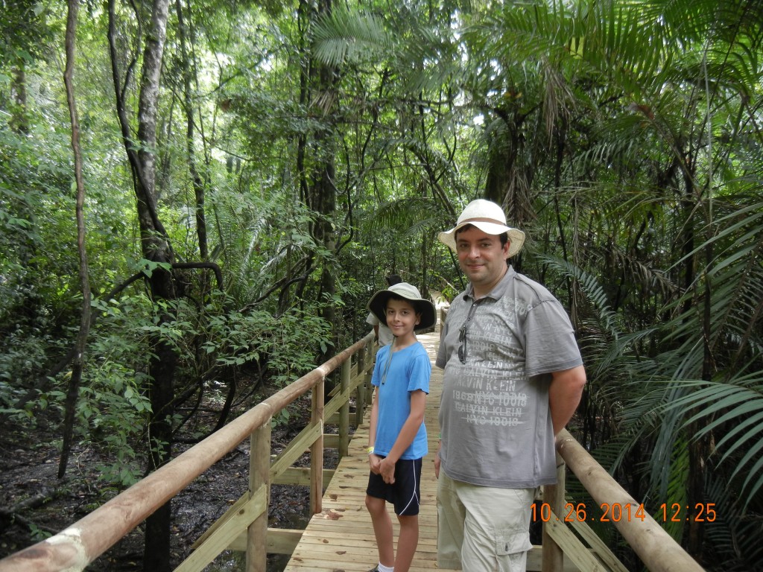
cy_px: 286
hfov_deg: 60.0
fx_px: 661
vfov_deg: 46.8
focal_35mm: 30
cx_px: 382
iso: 160
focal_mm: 5.4
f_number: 3.5
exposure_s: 1/53.7
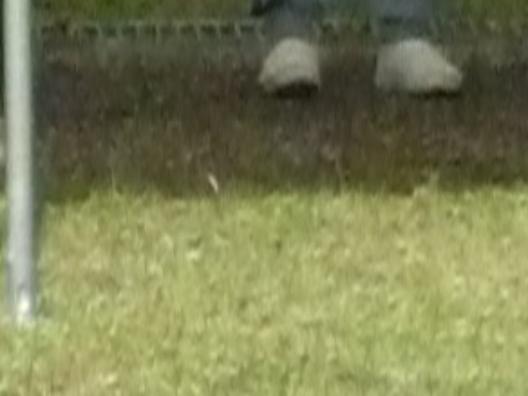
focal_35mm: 526
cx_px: 1584
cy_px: -631
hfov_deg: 3.7
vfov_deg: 2.8
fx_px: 8023
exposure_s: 1/1600
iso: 1600
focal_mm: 12.4
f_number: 11
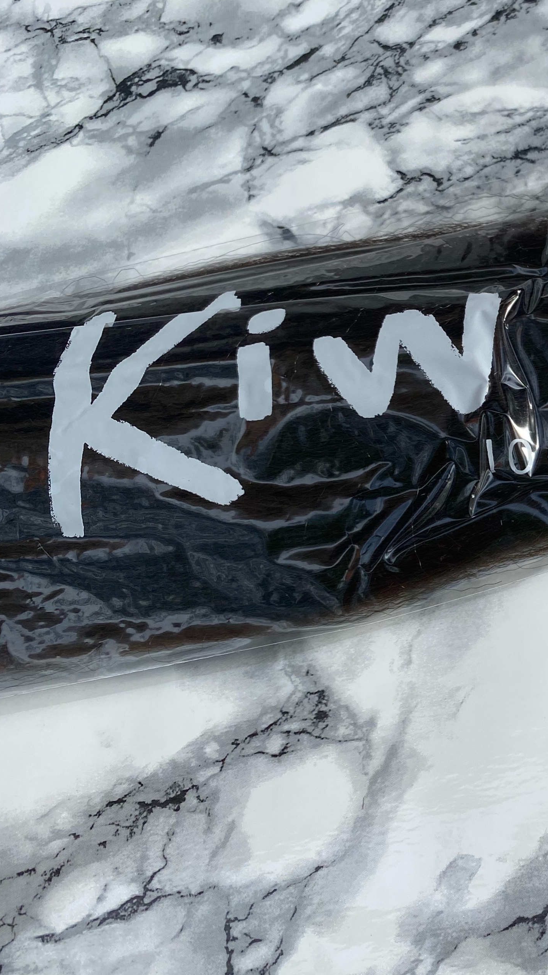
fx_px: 1163
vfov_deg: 45.5
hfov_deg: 22.9
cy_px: 497
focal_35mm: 45
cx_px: 754
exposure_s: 1/1206
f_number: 1.8
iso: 32
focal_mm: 4.25
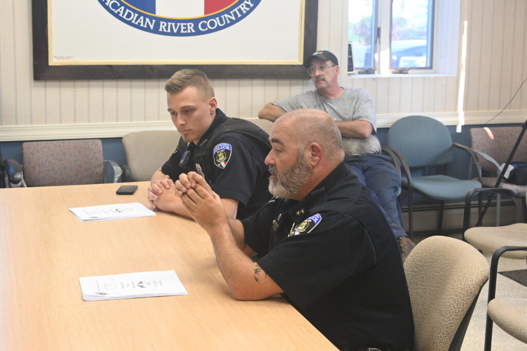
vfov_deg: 21.6
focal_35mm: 63
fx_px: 922
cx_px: 264
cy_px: 176
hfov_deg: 31.9
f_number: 6.3
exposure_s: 1/160
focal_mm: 42
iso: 2500
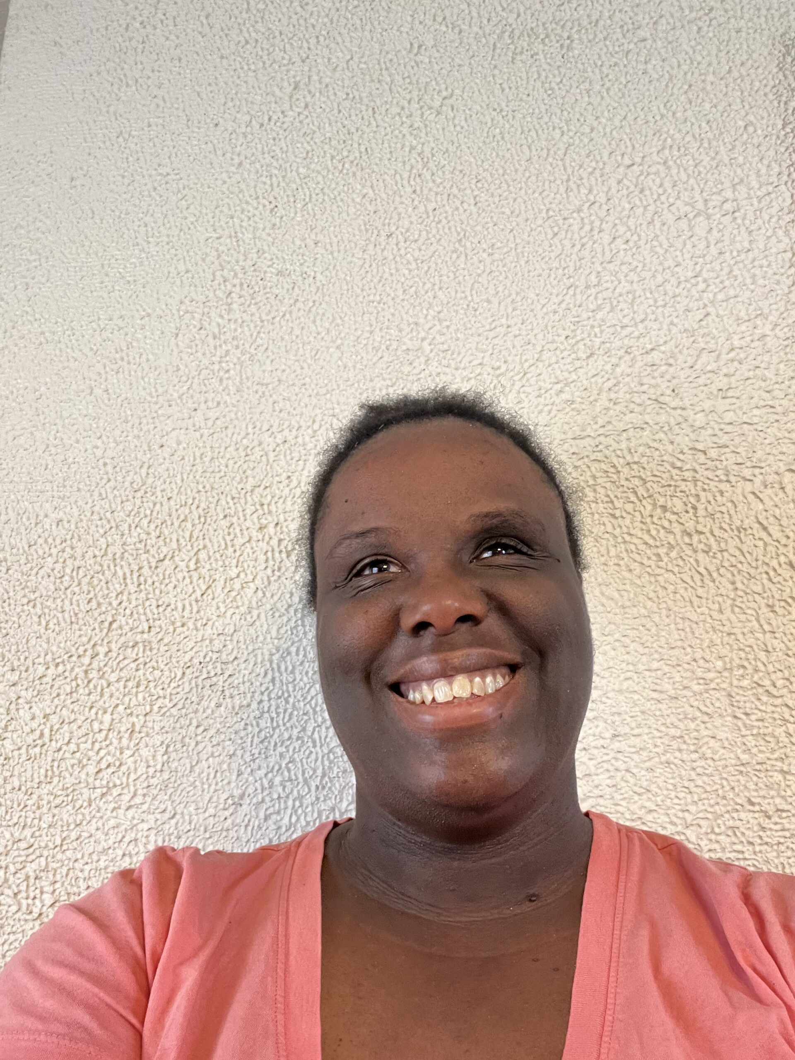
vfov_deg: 60.0
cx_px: 398
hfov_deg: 46.8
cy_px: 530
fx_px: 919
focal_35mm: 30
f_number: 2.2
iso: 320
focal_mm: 2.71
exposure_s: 1/60
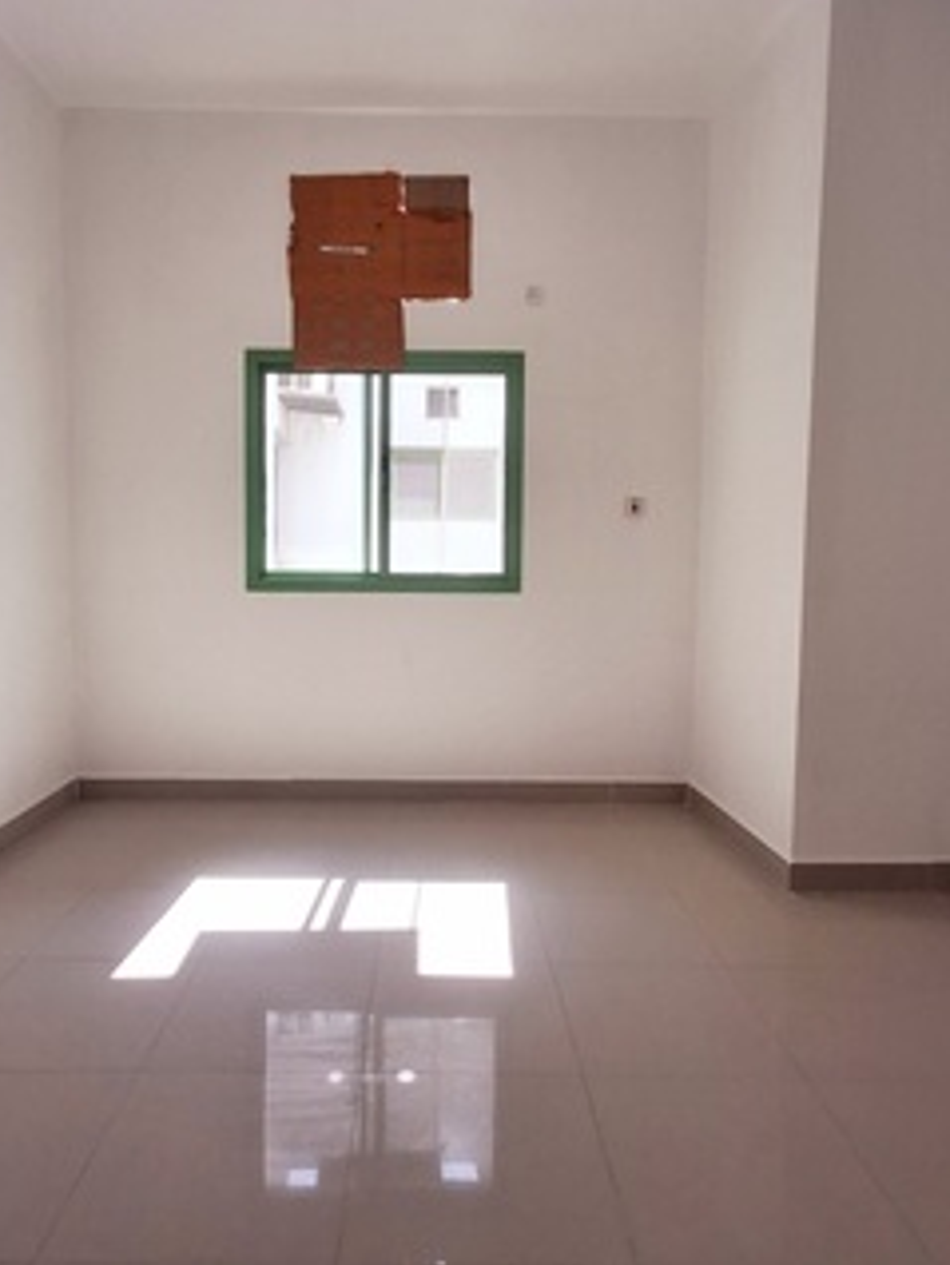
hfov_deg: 58.8
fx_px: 840
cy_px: 587
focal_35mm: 23
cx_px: 427
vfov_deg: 73.8
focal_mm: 1.64
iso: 40
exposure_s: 1/100
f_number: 2.2
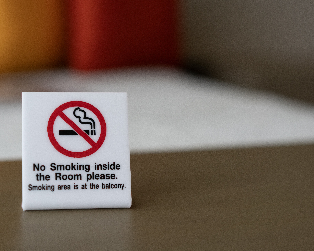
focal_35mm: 62
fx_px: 576
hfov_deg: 30.5
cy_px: 126
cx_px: 156
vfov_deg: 24.6
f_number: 2.5
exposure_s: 1/80
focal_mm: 55
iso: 800
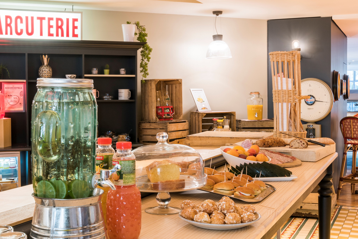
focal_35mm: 50
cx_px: 179
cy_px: 120
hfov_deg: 39.6
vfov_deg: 27.0
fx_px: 497
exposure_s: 3
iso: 200
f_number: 22
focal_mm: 50
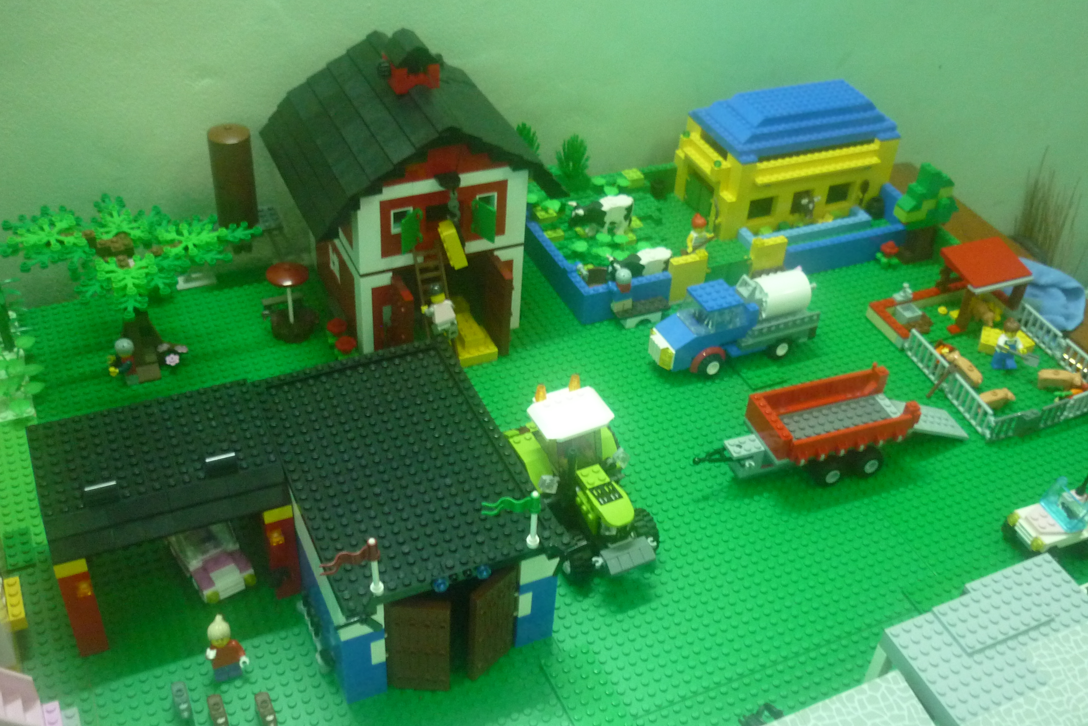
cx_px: 585
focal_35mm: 37
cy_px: 369
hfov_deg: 51.8
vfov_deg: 35.9
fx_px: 1118
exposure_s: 1/10
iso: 400
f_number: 2.8
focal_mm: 5.5
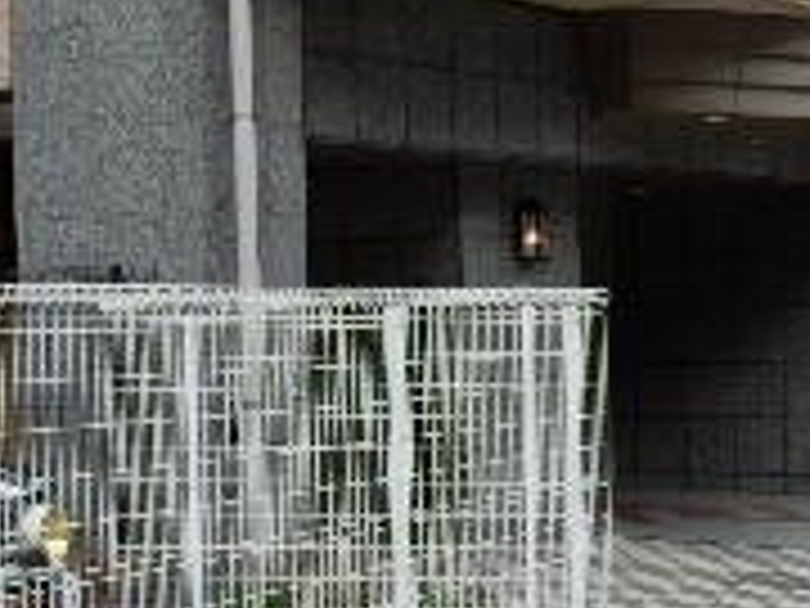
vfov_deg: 16.6
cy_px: 392
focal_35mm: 89
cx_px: 428
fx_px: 2083
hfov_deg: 22.0
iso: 125
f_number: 3.7
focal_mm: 4.5
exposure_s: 1/250
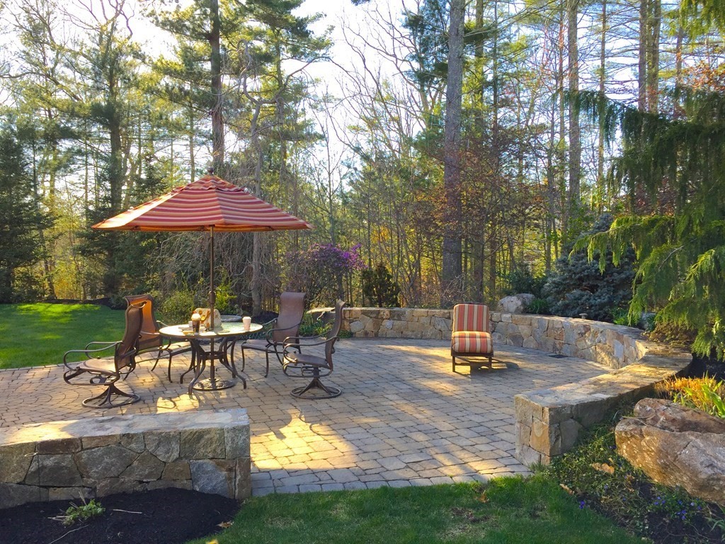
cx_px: 362
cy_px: 272
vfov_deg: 48.2
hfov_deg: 61.7
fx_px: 607
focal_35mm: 29
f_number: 2.2
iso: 32
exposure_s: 1/439
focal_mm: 4.15
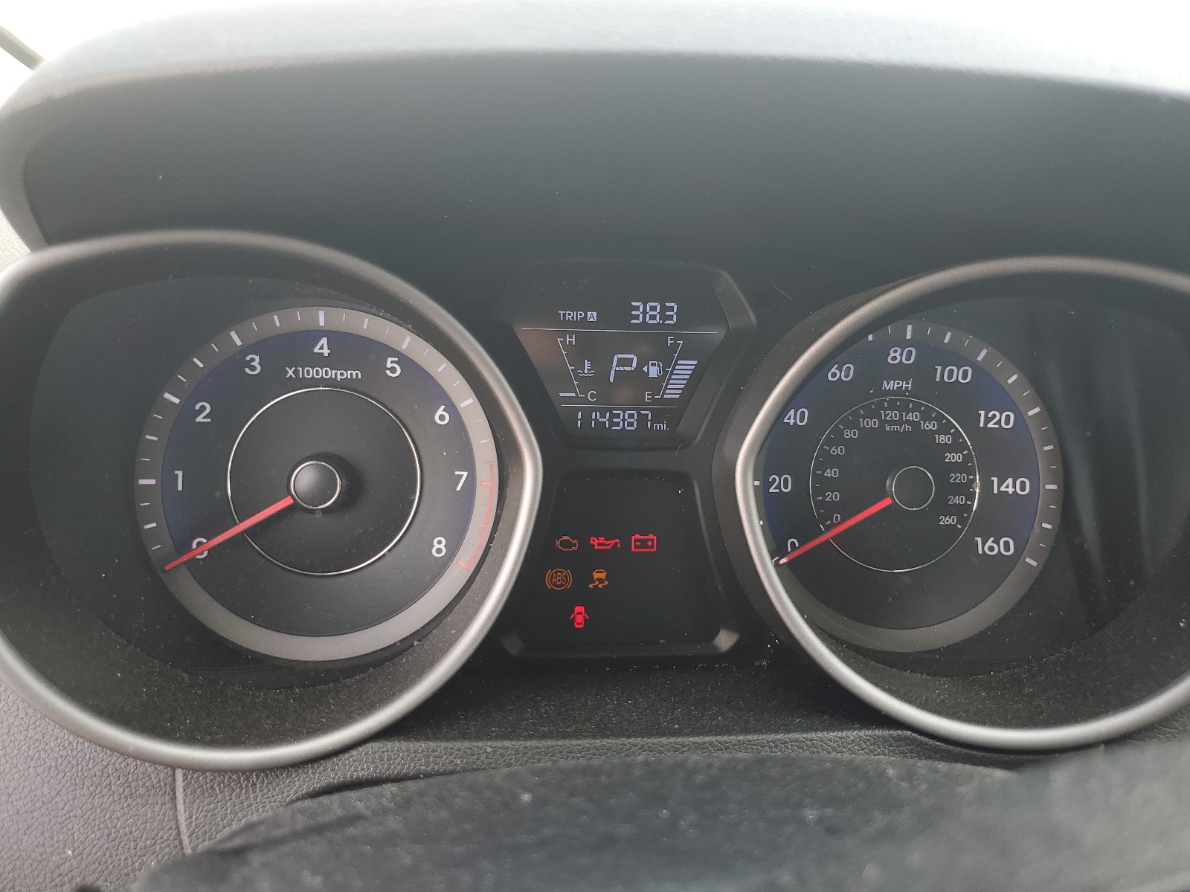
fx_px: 894
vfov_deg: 53.1
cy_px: 446
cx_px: 595
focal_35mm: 26
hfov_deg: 67.3
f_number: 1.5
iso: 50
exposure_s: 1/132
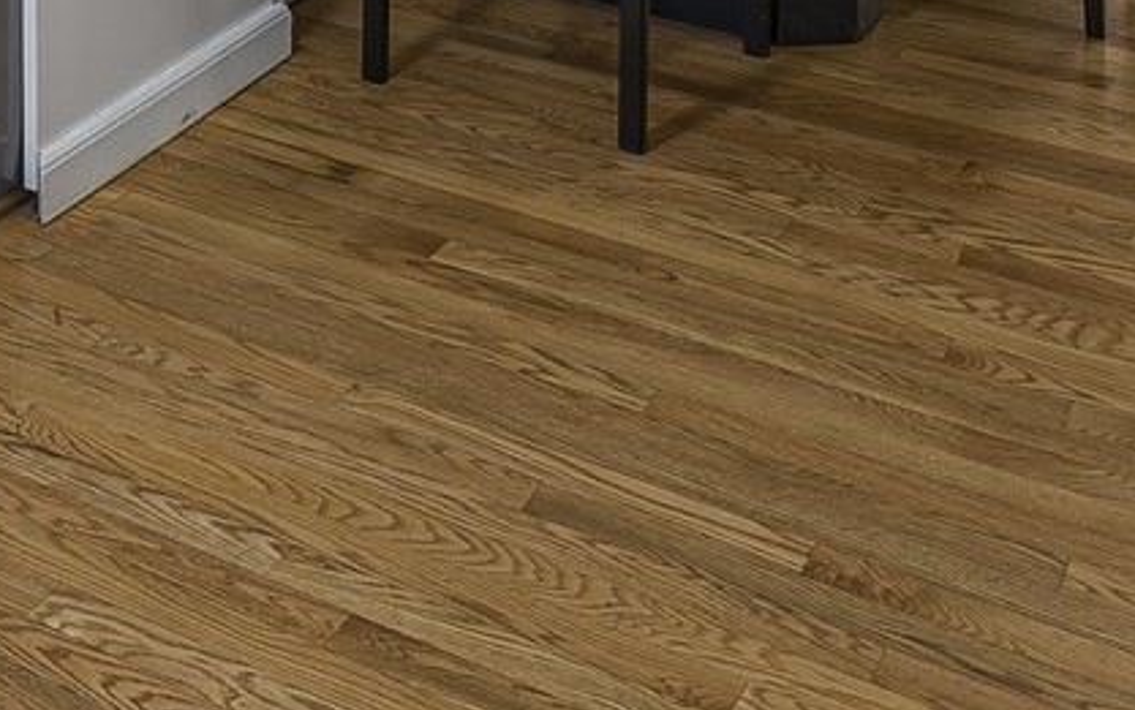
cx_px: 8
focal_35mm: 70
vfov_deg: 15.0
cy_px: -736
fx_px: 2166
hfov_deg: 27.7
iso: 100
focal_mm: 14
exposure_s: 1/4
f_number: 4.5
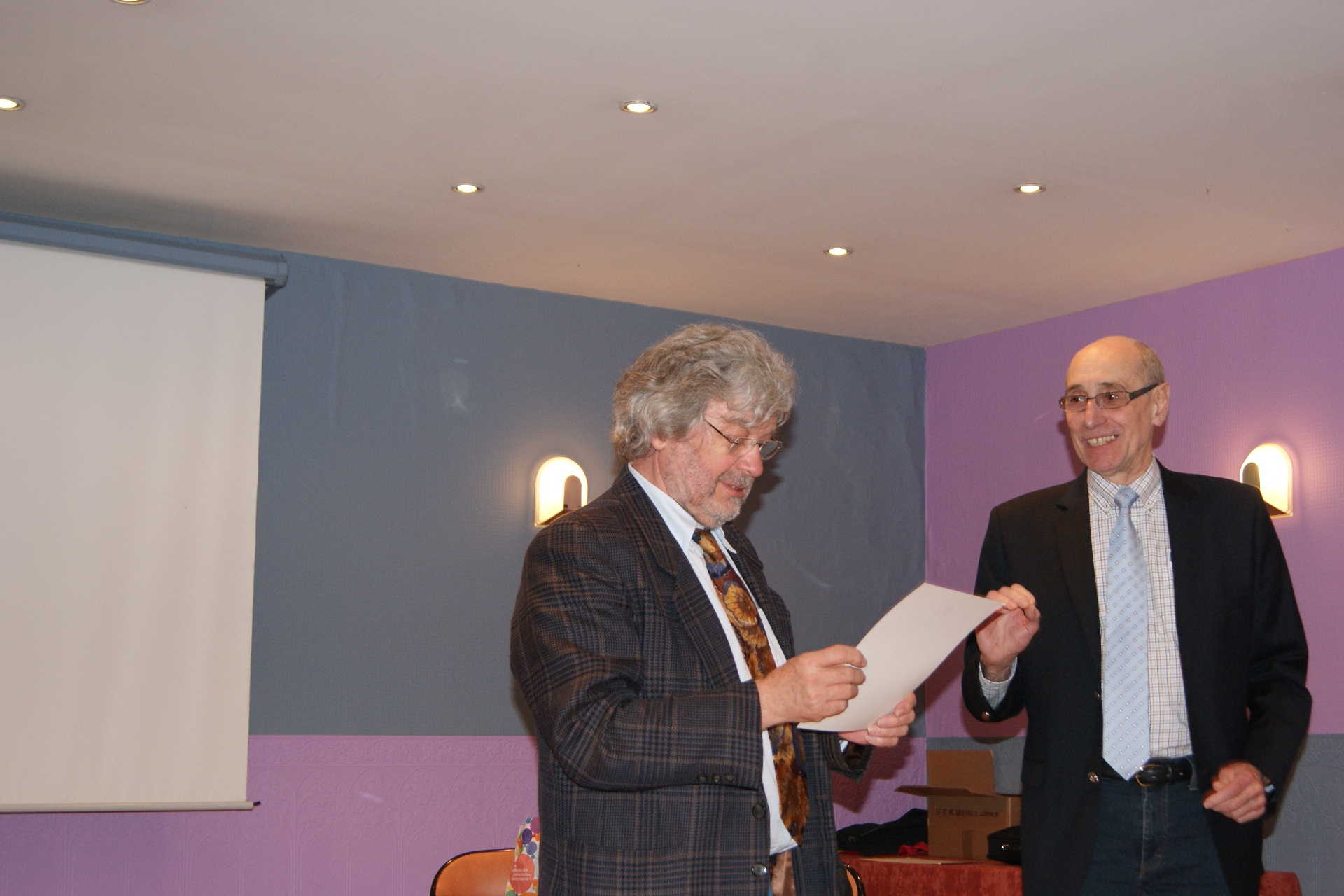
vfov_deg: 25.8
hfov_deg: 37.9
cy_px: 448
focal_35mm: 52
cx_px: 672
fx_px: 1960
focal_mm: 35
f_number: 5
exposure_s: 1/60
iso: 400
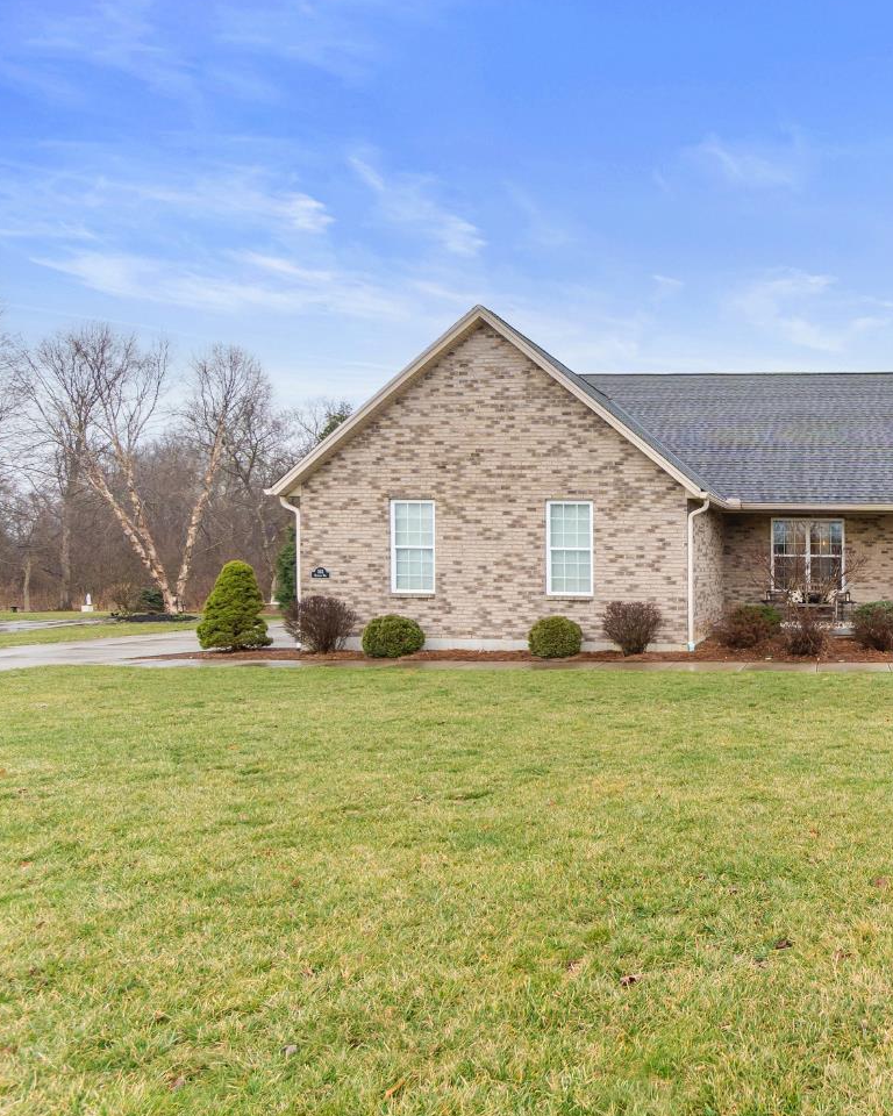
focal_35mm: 22
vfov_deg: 75.0
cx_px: 827
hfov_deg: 53.9
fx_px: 727
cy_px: 568
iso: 400
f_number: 4
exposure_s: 1/30
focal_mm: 10
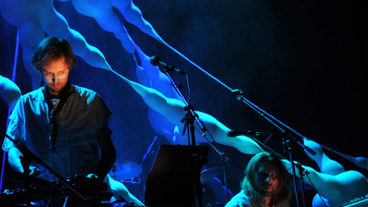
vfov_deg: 10.8
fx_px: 1093
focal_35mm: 112
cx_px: 4
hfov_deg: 18.6
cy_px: 47
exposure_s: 1/50
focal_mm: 30
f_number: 4
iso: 500
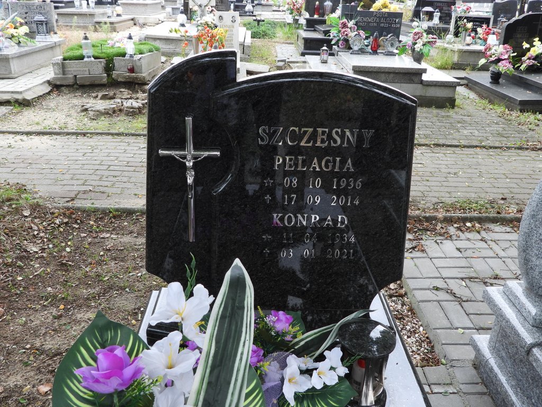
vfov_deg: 46.8
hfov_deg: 60.0
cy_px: 204
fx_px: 470
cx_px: 271
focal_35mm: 30
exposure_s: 1/100
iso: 100
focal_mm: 5.4
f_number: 3.2
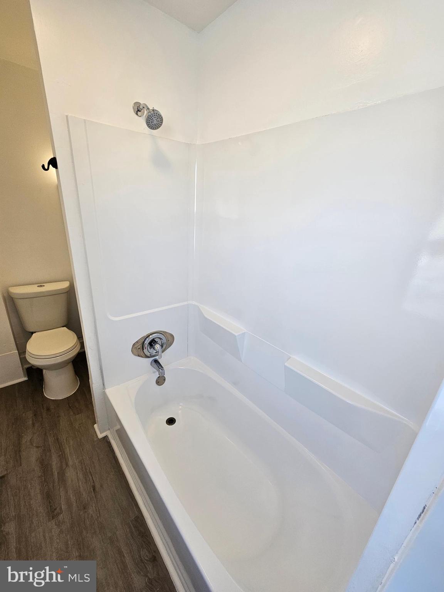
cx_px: 222
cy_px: 296
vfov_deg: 106.2
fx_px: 222
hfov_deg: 89.9
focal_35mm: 13
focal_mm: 2.2
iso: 50
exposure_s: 1/145
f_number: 2.2
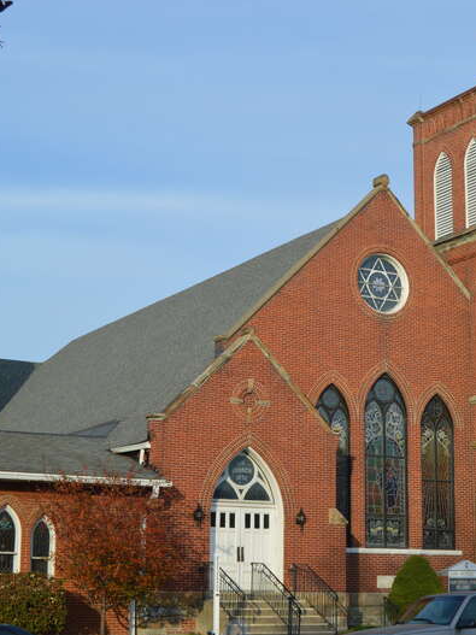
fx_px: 1284
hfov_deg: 20.9
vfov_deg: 27.8
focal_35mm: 70
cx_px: 319
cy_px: 318
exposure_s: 1/250
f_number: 8
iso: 100
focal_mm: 32
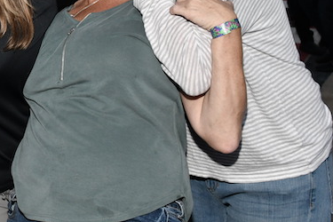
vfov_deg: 13.9
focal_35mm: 96
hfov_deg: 20.4
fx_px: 888
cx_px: -19
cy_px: -33
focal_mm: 24
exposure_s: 1/160
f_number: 7.1
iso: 400
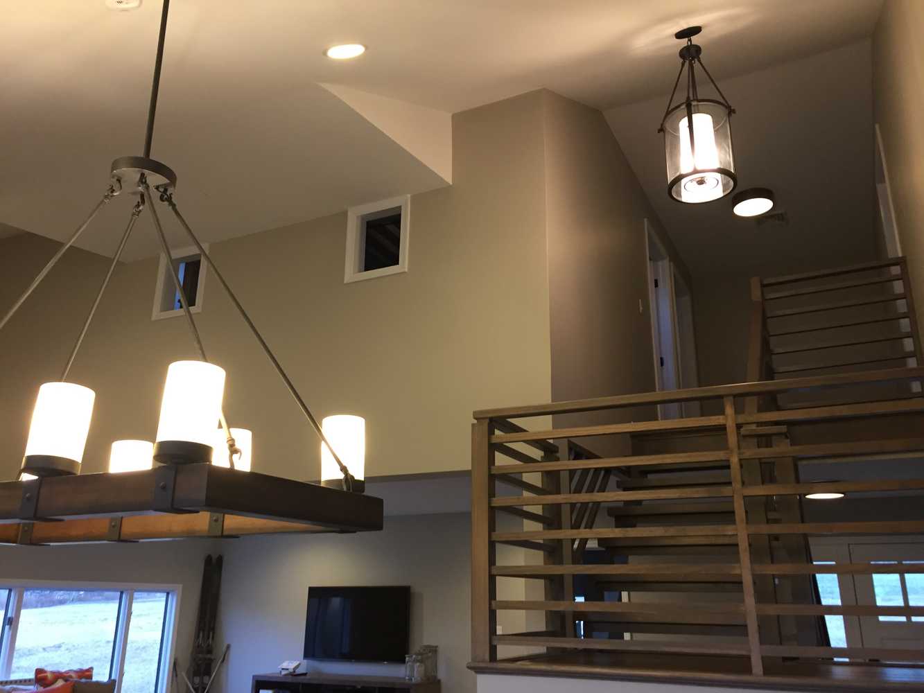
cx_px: 462
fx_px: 774
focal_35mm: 29
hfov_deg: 61.7
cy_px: 346
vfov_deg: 48.2
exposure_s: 1/30
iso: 125
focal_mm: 4.15
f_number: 2.2
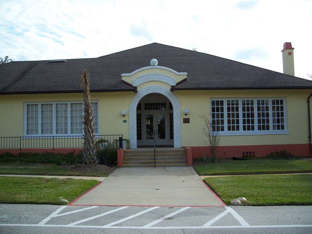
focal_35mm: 37
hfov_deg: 50.1
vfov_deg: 38.7
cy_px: 117
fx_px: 333
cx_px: 156
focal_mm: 7.8
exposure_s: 1/640
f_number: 2.8
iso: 64
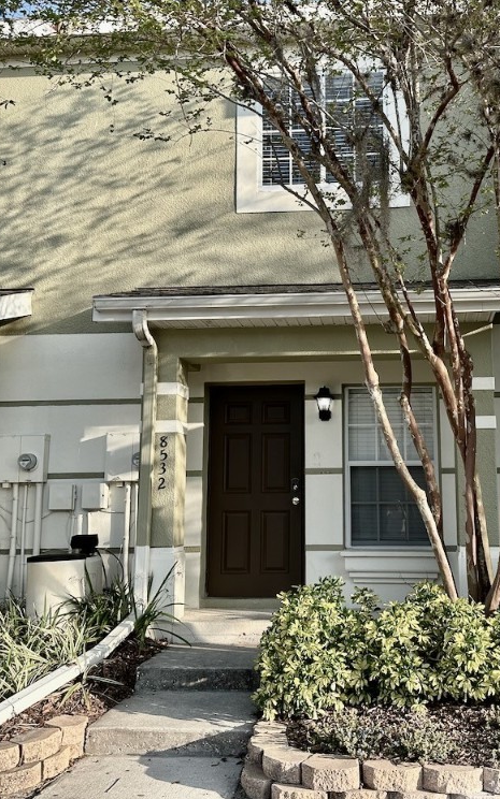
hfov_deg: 35.9
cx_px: 332
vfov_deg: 55.3
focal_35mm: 35
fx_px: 763
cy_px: 389
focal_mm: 6.86
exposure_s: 1/1050
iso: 80
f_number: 1.78
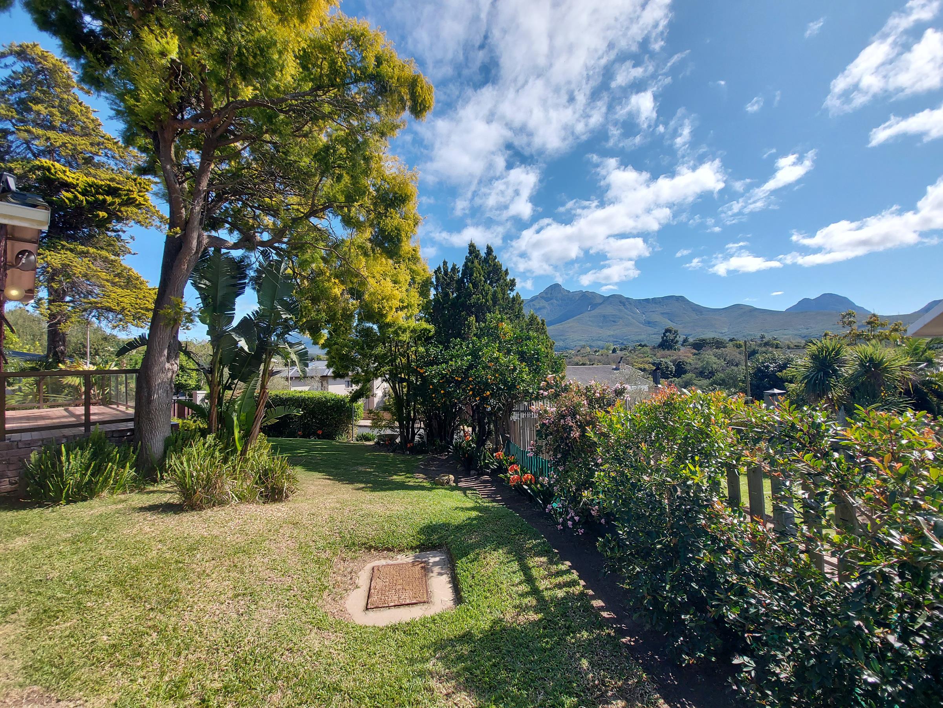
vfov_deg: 89.9
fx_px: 354
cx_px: 472
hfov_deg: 106.2
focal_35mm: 13
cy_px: 354
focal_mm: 1.74
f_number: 2.2
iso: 50
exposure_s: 1/967
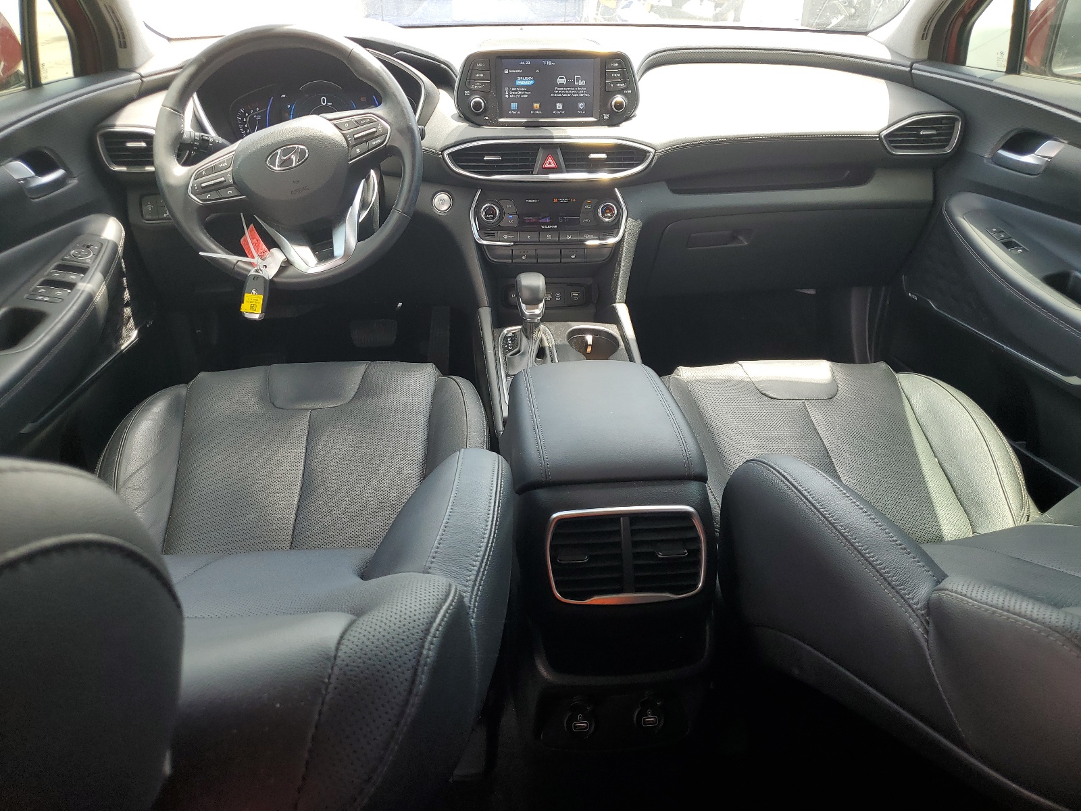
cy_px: 406
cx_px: 540
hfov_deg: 67.3
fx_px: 812
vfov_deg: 53.1
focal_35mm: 26
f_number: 1.5
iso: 50
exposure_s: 1/196
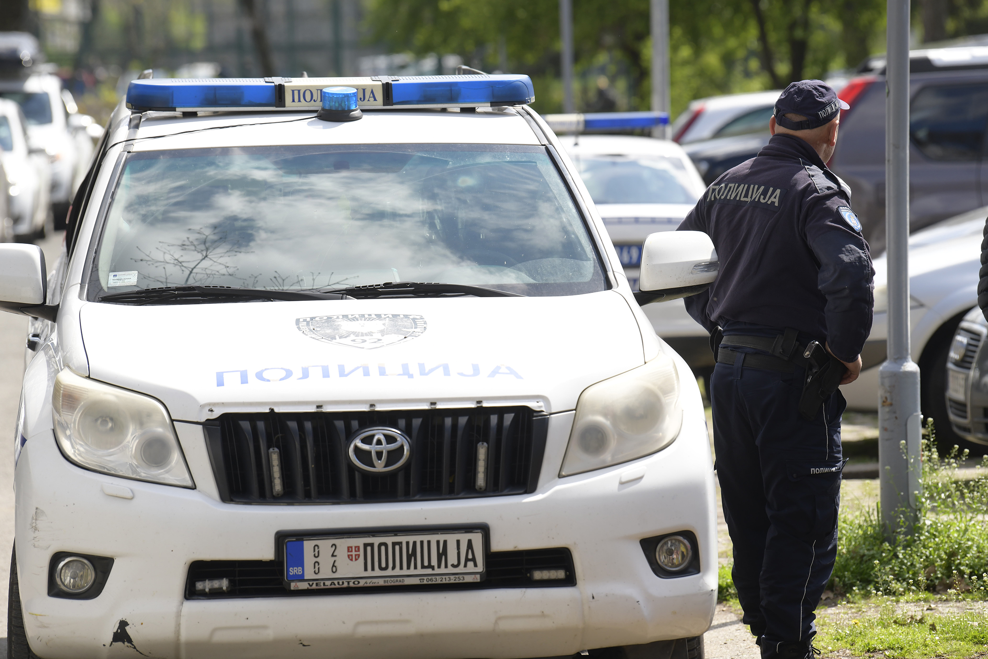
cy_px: 330
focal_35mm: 190
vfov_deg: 7.2
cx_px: 494
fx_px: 5214
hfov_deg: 10.8
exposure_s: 1/1600
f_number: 5
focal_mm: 190
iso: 400
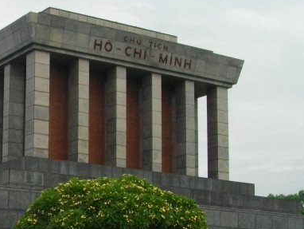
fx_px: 729
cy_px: 219
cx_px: 3
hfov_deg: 22.7
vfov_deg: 17.5
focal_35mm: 83
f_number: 8.8
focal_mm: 5.7
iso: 100
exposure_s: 1/200
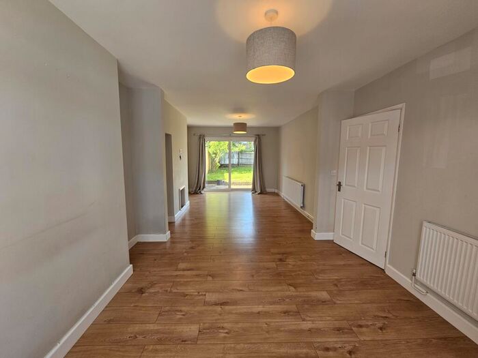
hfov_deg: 106.2
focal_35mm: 13
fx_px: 180
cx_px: 239
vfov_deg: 89.9
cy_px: 179
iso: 64
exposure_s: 1/50
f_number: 2.2
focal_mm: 2.2
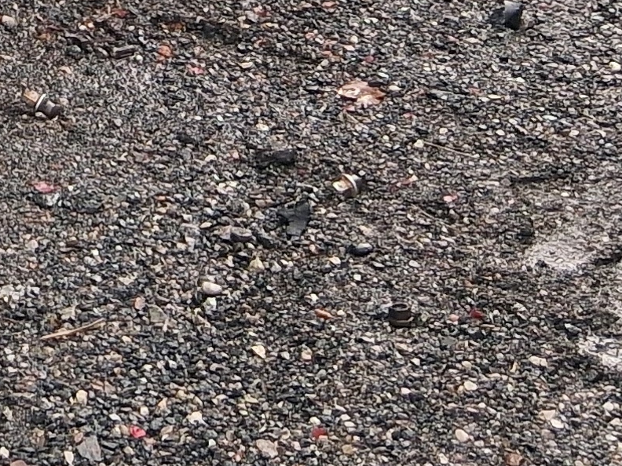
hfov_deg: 13.0
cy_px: -650
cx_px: -563
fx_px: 2408
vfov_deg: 9.8
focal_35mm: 134
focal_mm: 3.98
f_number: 1.8
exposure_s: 1/120
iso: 40
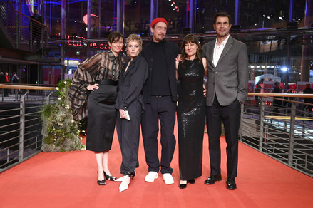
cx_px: 158
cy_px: 102
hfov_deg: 51.9
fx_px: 321
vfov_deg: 35.9
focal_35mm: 37
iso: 5000
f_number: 5.6
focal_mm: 36
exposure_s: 1/200
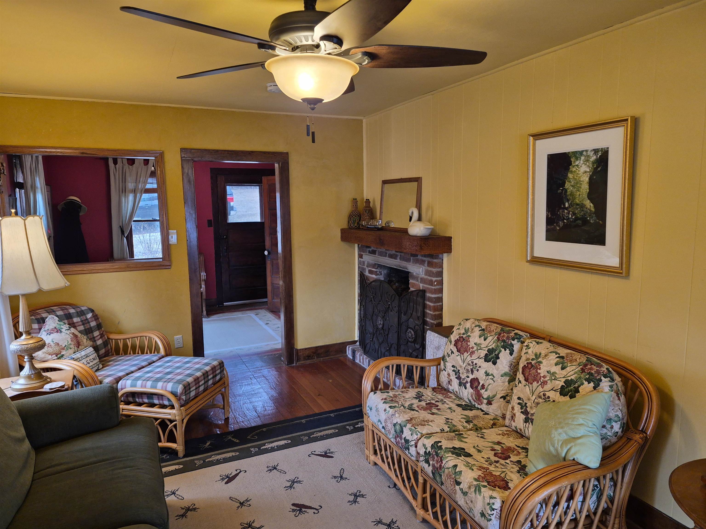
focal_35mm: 23
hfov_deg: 73.9
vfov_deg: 58.9
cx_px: 353
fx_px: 469
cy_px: 264
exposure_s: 1/120
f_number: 1.8
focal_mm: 5.4
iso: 320
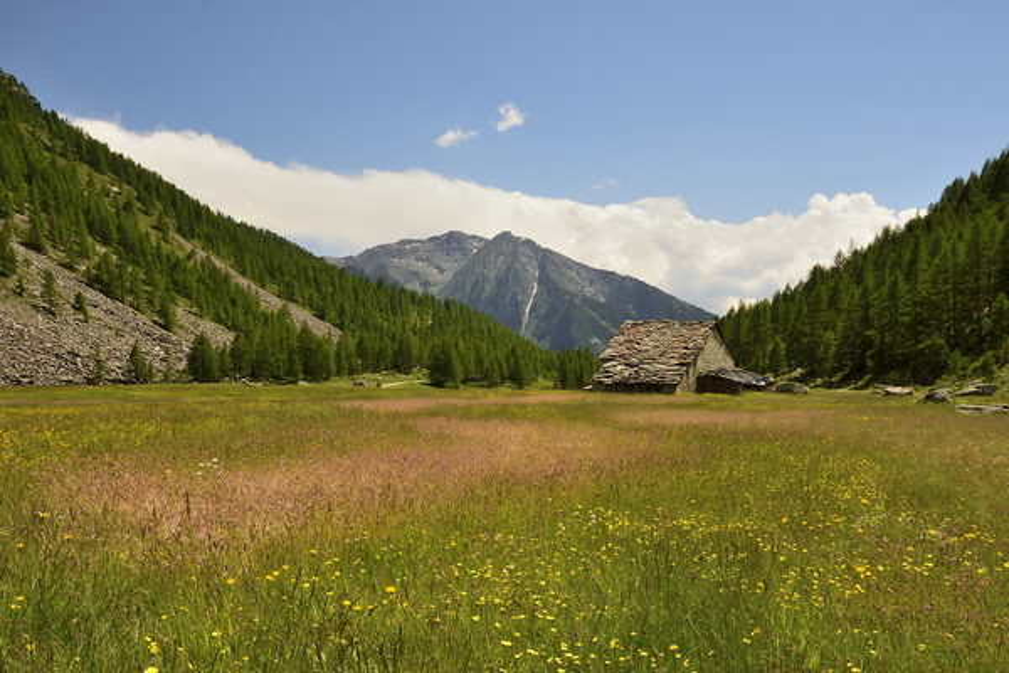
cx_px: 504
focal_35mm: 38
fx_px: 1051
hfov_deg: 51.3
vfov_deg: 35.5
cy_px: 336
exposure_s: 1/40
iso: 320
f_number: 20
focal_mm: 25
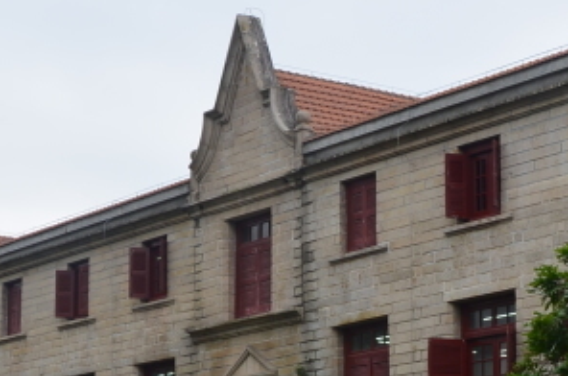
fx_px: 1795
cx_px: 382
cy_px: 432
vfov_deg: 11.8
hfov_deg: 17.9
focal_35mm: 114
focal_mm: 22
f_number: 10
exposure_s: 1/30
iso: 100
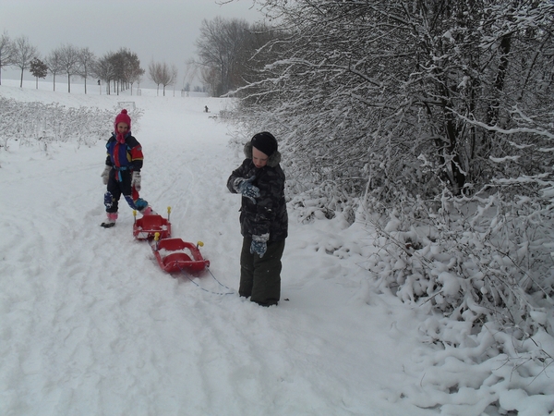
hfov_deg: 52.6
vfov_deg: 40.7
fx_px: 560
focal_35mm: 35
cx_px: 277
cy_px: 208
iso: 100
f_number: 8.4
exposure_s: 1/125
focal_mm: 6.3
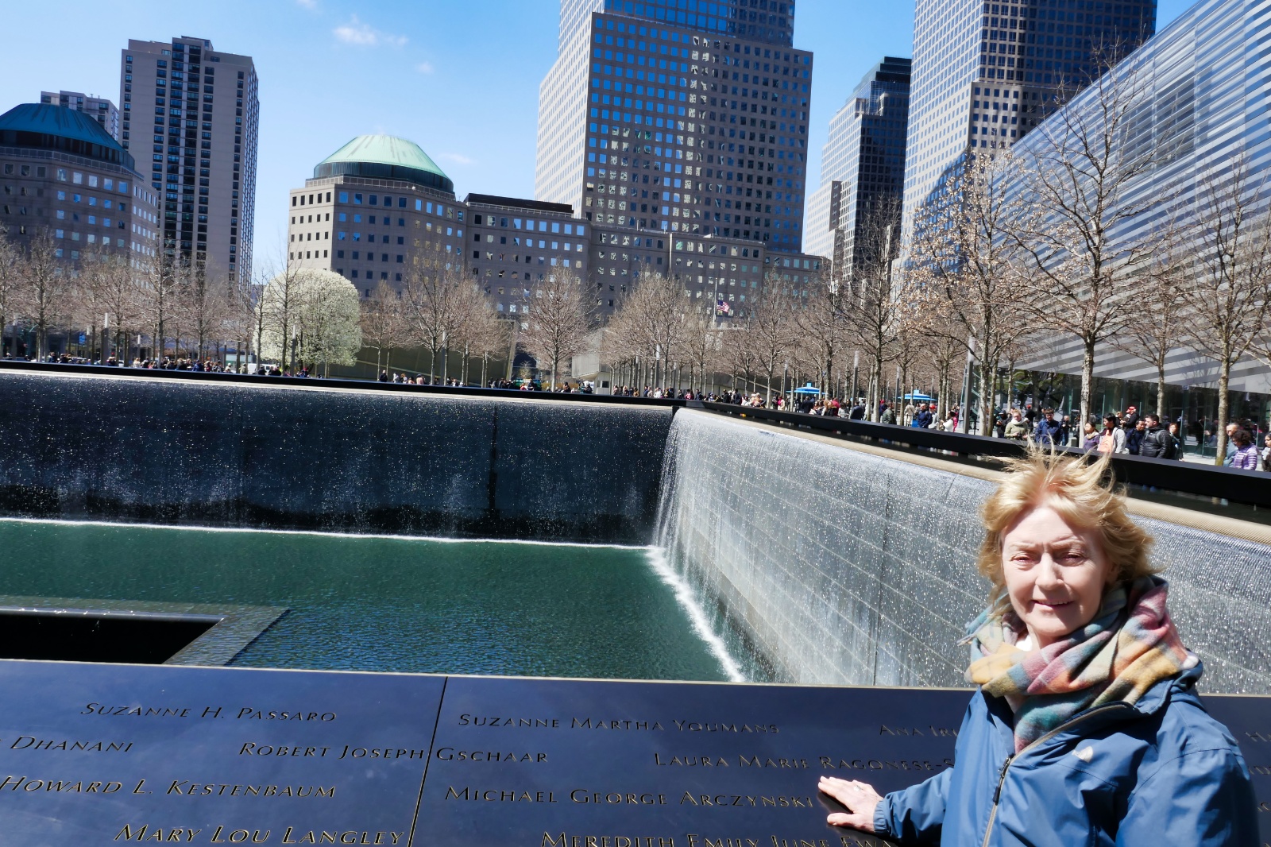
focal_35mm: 25
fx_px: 882
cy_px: 424
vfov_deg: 51.3
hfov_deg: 71.5
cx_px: 636
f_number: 8
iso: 125
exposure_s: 1/160
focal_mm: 9.1
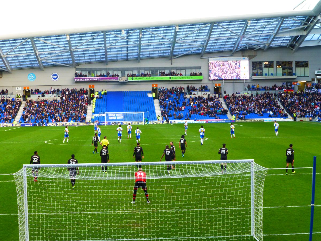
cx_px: 160
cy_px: 120
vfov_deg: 21.0
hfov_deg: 27.8
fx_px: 649
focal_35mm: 70
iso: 250
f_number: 5
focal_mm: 12.5
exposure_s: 1/60
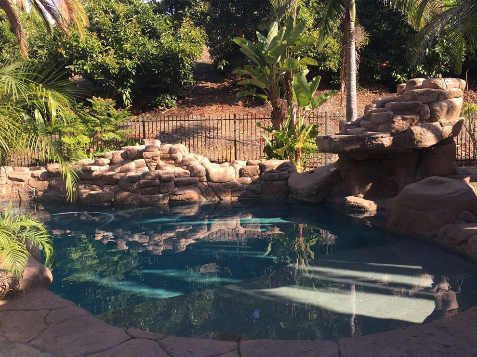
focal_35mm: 30
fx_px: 413
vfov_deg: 46.8
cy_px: 184
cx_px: 245
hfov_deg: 60.0
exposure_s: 1/557
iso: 32
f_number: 2.2
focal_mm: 4.15
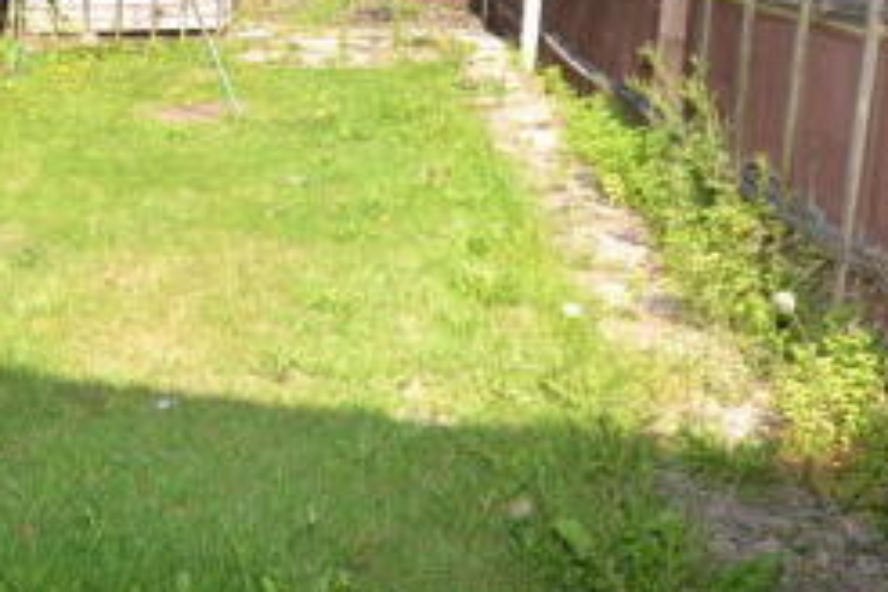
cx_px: 74
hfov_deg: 43.8
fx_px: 987
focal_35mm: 40
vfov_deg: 32.3
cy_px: 99
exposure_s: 1/160
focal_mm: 10
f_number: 6.3
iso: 100
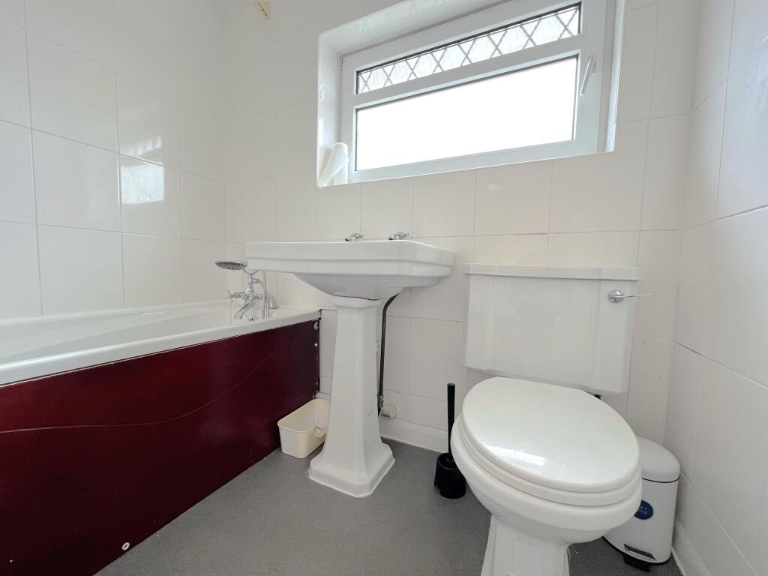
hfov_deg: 106.2
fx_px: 288
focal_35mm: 13
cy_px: 288
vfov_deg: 89.9
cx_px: 384
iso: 100
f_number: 1.8
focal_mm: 1.57
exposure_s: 1/99
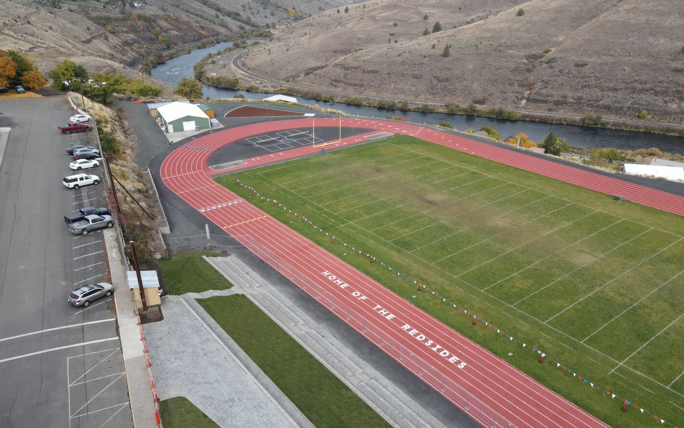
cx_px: 348
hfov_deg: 70.4
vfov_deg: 47.3
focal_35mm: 26
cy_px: 261
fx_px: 485
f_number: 2.8
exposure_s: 1/240
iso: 100
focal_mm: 4.5
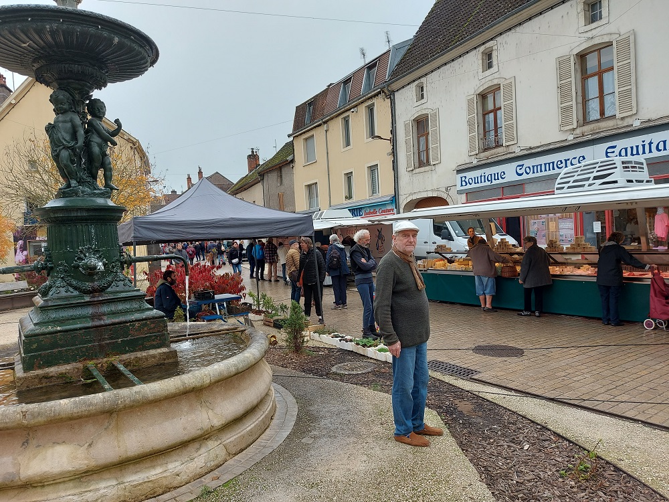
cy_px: 251
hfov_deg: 71.6
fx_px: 464
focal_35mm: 24
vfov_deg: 56.8
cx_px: 334
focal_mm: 5.23
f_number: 1.8
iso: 32
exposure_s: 1/162
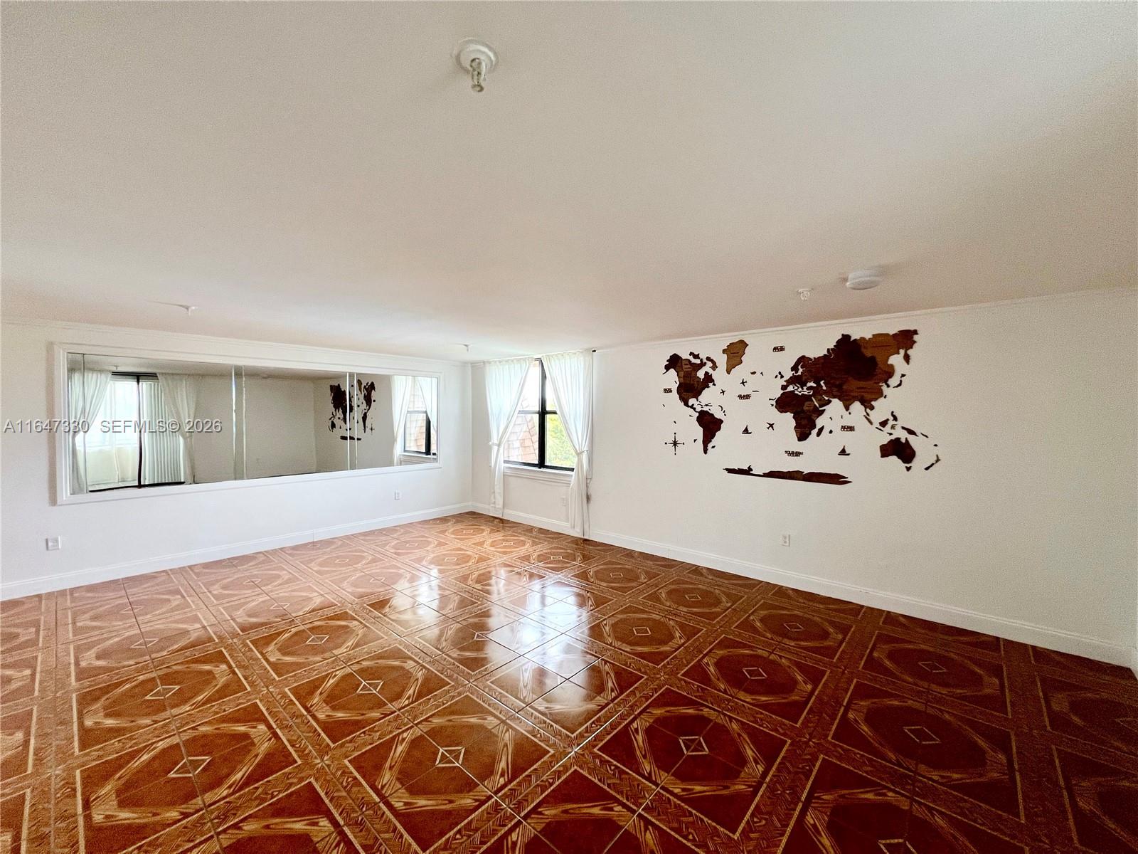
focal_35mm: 13
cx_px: 569
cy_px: 427
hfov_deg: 106.2
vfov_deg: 89.9
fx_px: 427
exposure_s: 1/120
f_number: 1.8
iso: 200
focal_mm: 1.57
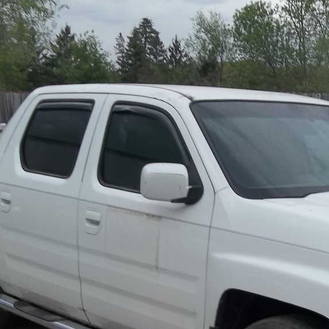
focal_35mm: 63
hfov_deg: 26.6
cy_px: 253
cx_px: 283
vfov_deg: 26.9
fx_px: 677
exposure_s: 1/160
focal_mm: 4.9
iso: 80
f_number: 8.9
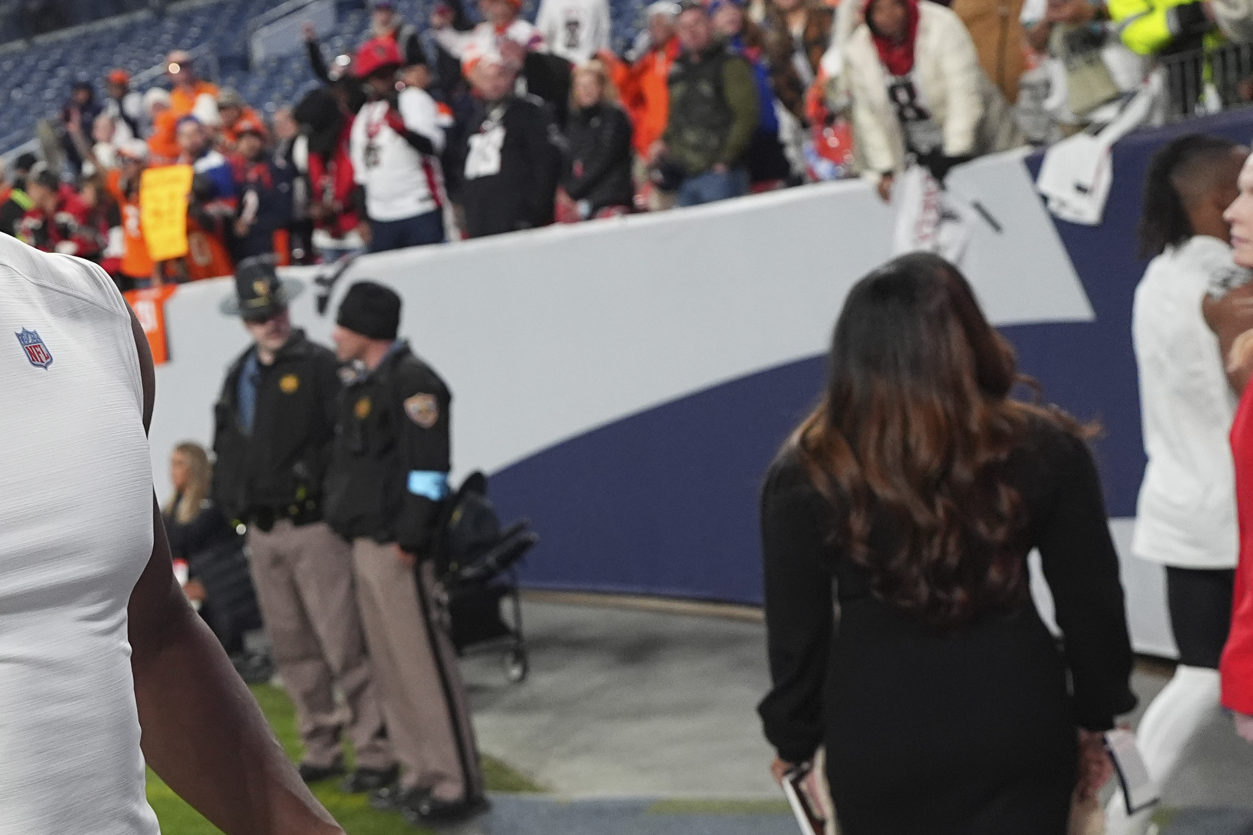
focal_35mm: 73
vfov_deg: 18.6
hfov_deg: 26.4
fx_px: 2541
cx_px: 42
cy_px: 604
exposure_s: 1/1600
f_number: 4
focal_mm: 35
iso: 3200
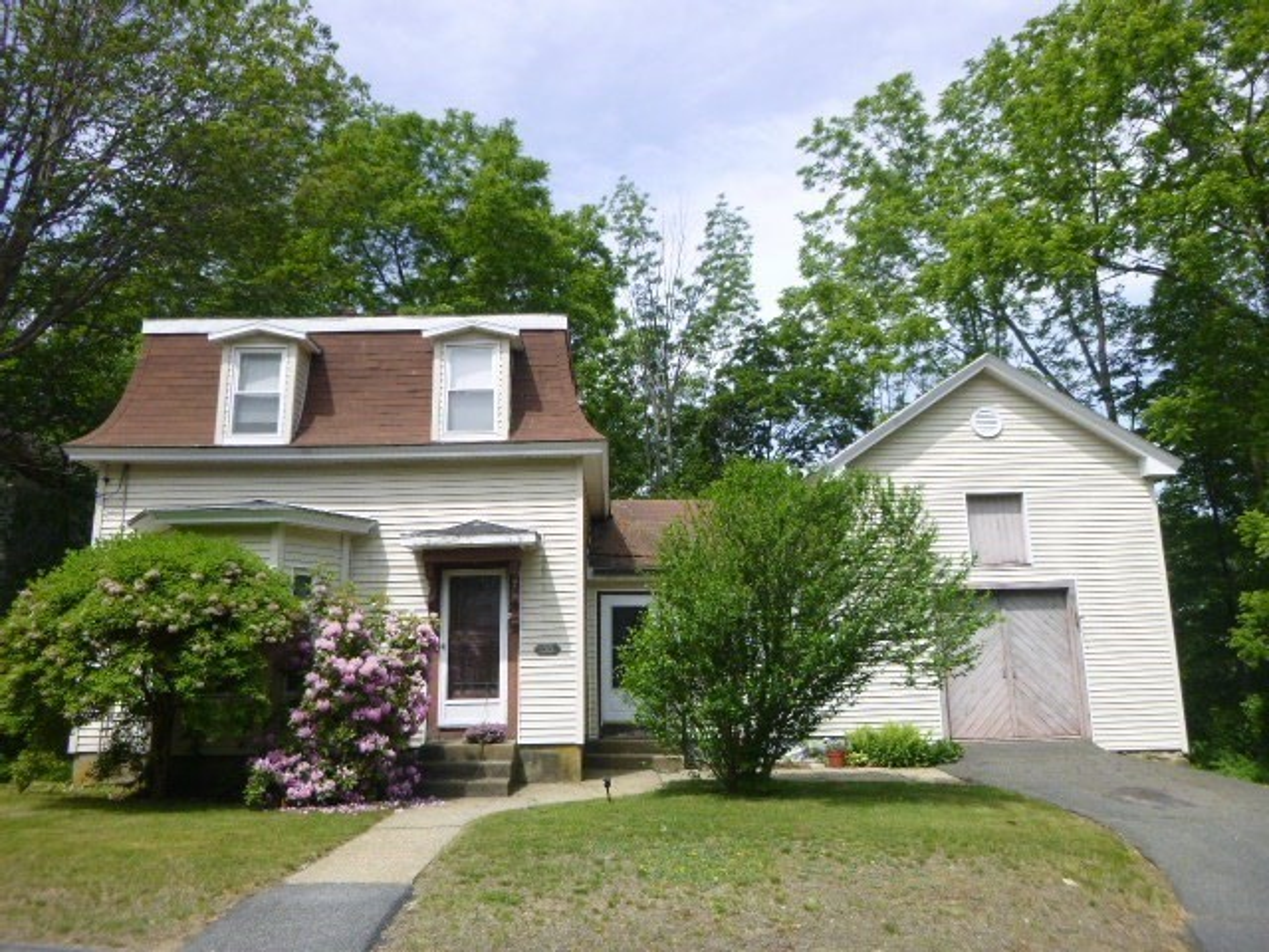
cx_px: 634
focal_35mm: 25
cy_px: 476
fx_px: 916
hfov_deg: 69.4
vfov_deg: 54.9
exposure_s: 1/320
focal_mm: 4.5
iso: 100
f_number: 3.9
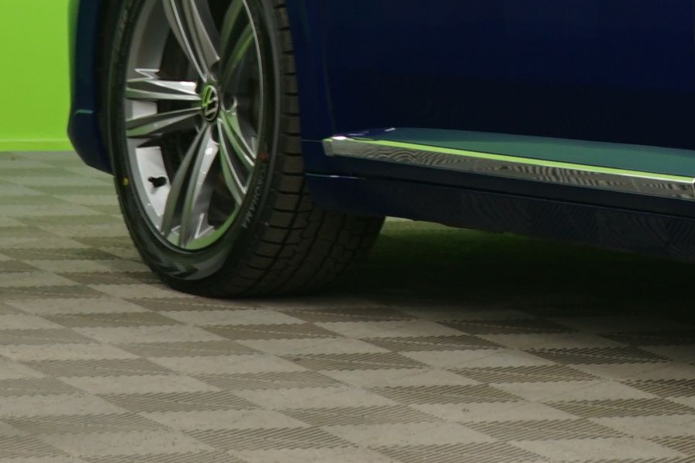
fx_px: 5173
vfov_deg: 5.1
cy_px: -315
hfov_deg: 7.4
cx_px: 1346
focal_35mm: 268
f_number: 5.6
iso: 400
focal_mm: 61
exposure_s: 1/5
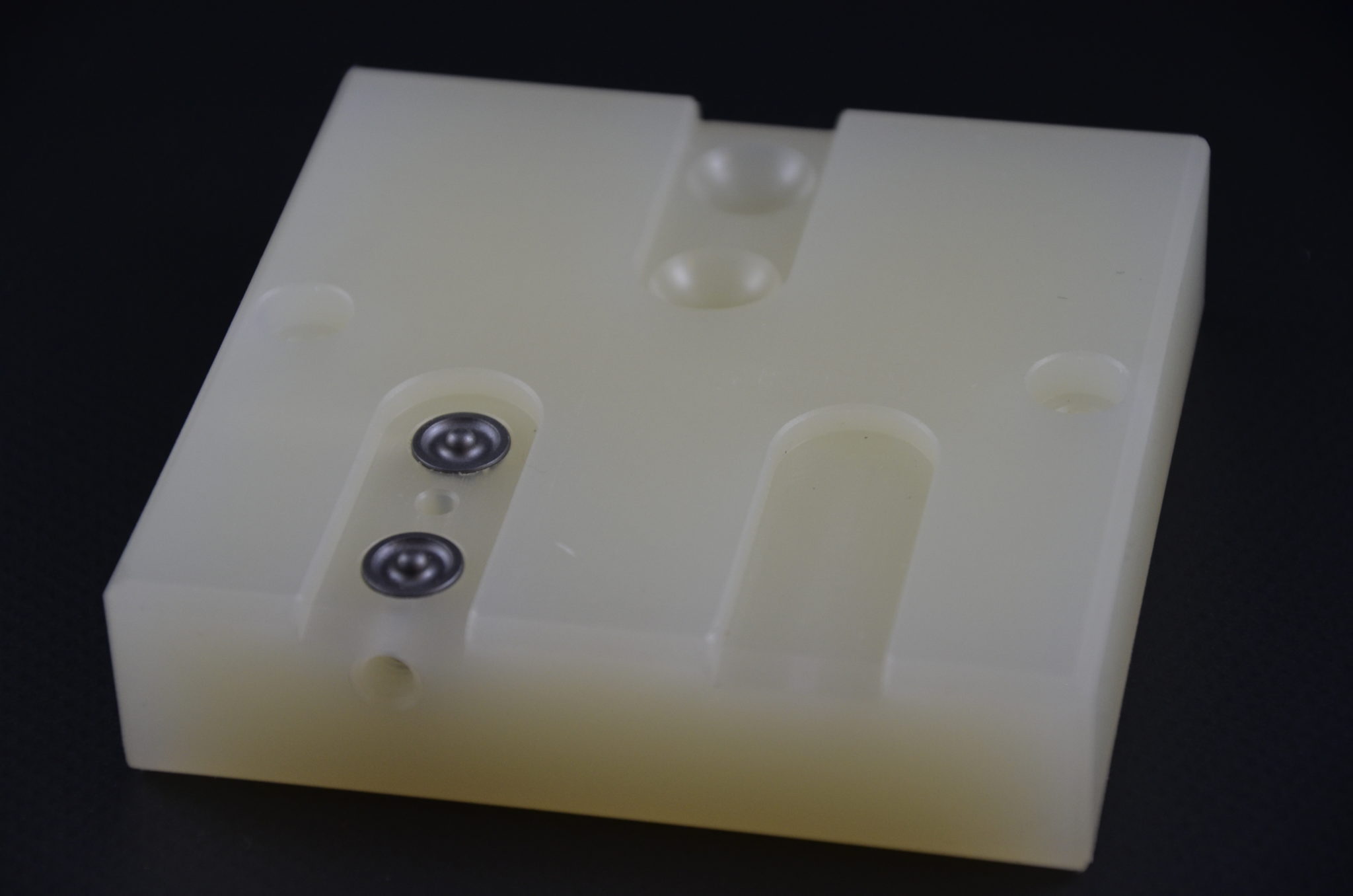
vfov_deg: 8.7
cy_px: 448
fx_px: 5906
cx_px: 676
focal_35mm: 158
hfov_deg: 13.1
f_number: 5.6
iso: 720
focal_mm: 105
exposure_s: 1/60
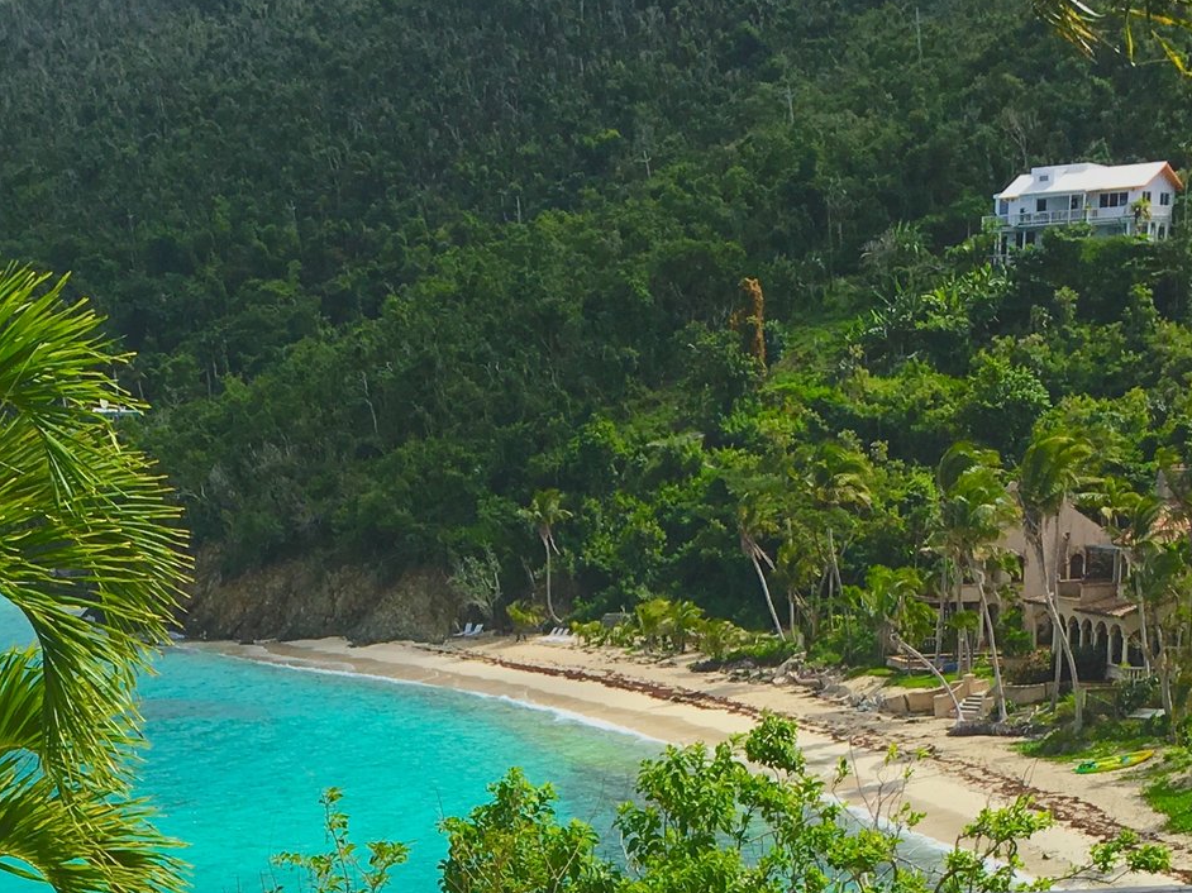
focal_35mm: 77
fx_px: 2651
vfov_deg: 17.9
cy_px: 1153
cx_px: 405
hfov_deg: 25.2
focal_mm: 4.15
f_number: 2.2
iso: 25
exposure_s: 1/2481
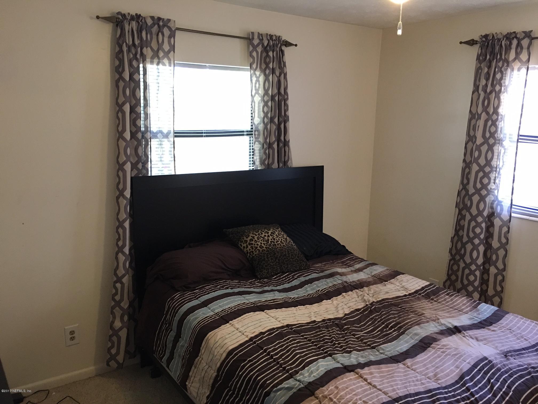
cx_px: 269
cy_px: 202
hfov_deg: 61.7
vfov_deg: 48.2
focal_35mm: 29
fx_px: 451
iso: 125
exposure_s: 1/15
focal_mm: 4.15
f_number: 2.2
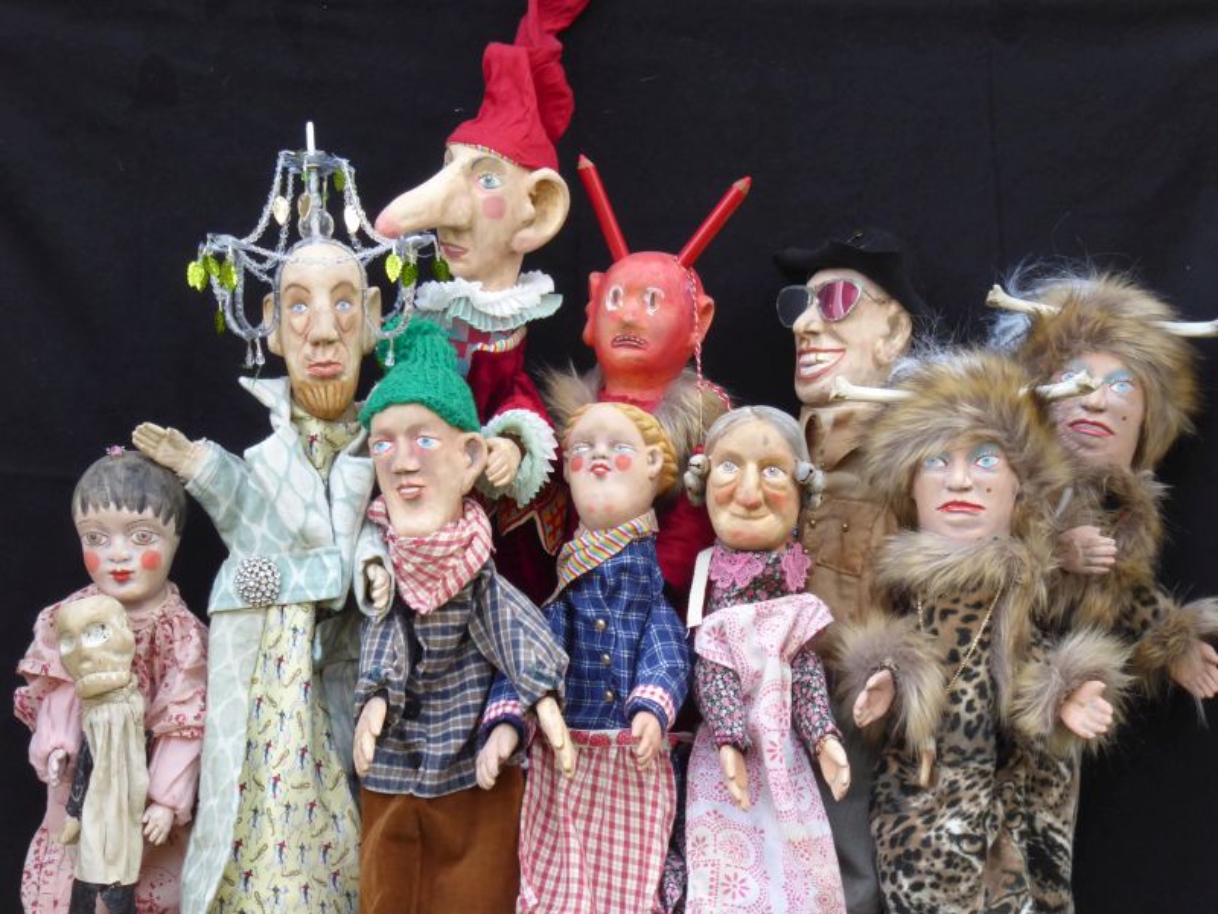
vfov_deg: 6.4
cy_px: 457
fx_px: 8128
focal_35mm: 231
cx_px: 609
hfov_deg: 8.6
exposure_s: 1/80
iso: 250
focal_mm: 41.4
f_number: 5.6
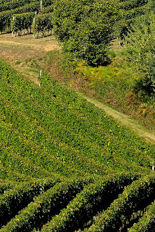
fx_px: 5117
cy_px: -11
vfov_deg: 2.6
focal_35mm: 793
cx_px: 51
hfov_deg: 1.7
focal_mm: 250
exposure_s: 1/1250
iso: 400
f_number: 8
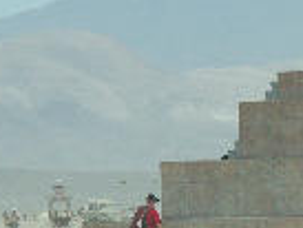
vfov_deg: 1.9
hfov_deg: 2.6
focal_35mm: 776
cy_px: 193
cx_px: 291
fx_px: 6798
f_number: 7.1
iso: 100
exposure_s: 1/640
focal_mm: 50.27
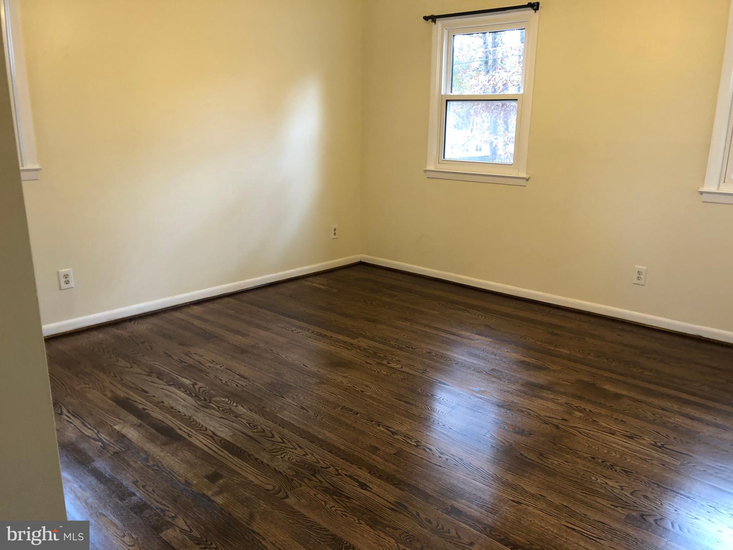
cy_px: 275
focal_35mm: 28
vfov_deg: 49.7
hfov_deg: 63.4
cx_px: 366
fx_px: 593
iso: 40
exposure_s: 1/17
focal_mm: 4
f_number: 1.8
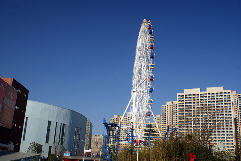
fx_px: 261
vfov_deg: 34.3
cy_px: 80
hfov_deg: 49.5
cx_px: 120
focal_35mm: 39
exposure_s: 1/125
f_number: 9
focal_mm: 26
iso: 100
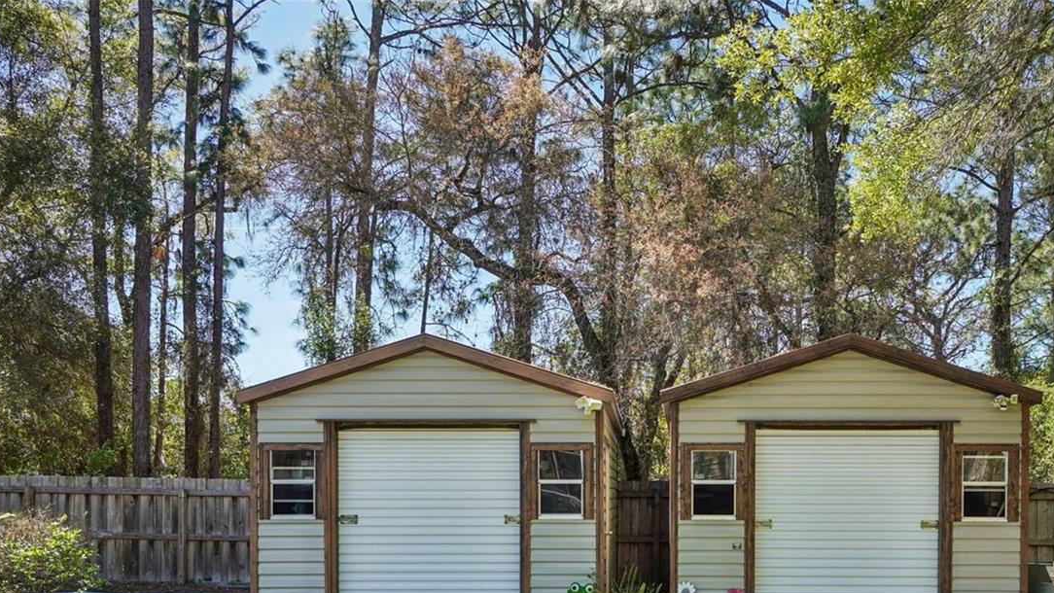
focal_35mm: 35
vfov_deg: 32.5
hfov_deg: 56.4
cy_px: 517
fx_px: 972
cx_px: 644
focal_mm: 15
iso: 100
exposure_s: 1/90
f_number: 8
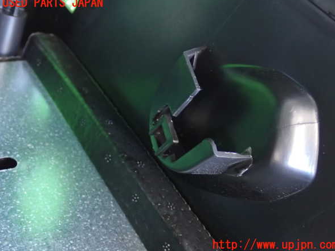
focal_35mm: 48
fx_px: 465
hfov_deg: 39.7
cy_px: 124
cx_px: 170
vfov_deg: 30.3
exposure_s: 1/13
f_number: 3.1
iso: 1250
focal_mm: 8.4
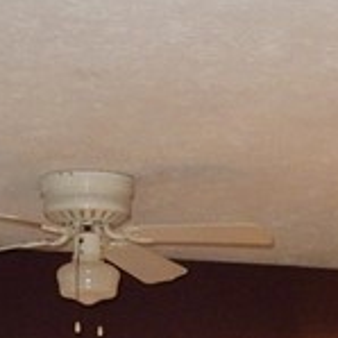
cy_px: 608
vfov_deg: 10.8
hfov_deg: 11.5
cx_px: 218
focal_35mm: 152
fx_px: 1679
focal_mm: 4.5
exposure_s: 1/30
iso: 280
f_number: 3.7
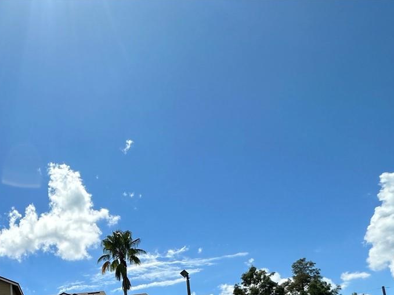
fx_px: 376
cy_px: 346
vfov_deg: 34.9
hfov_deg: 46.4
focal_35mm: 33
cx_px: 1
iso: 50
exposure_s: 1/3401
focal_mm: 2.22
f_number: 2.2
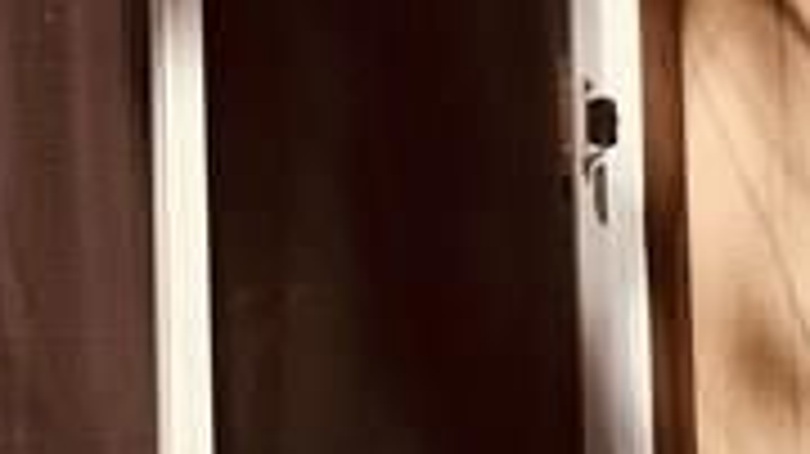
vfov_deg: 6.7
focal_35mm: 180
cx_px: 45
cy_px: -148
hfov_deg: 11.9
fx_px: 3864
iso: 25
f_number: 2.2
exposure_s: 1/1451
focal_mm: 4.15
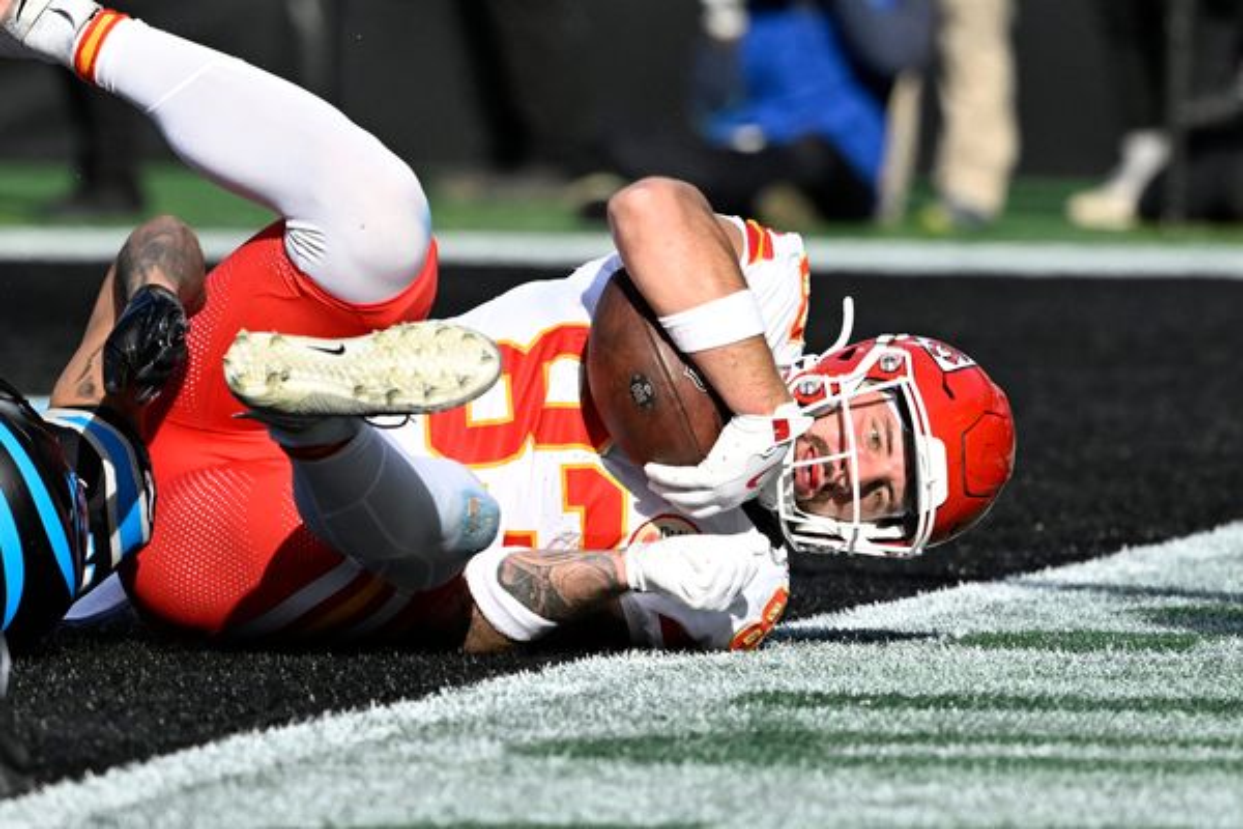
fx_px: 9322
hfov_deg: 7.6
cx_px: 622
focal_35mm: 270
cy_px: 414
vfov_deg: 5.1
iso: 1600
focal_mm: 270
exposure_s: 1/16000
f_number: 4
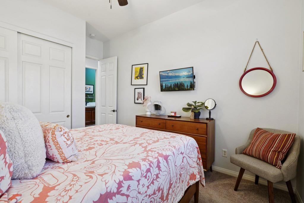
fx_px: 135
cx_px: 152
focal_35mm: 16
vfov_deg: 73.7
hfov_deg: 96.8
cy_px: 102
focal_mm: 16
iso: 400
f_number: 8
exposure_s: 1/5
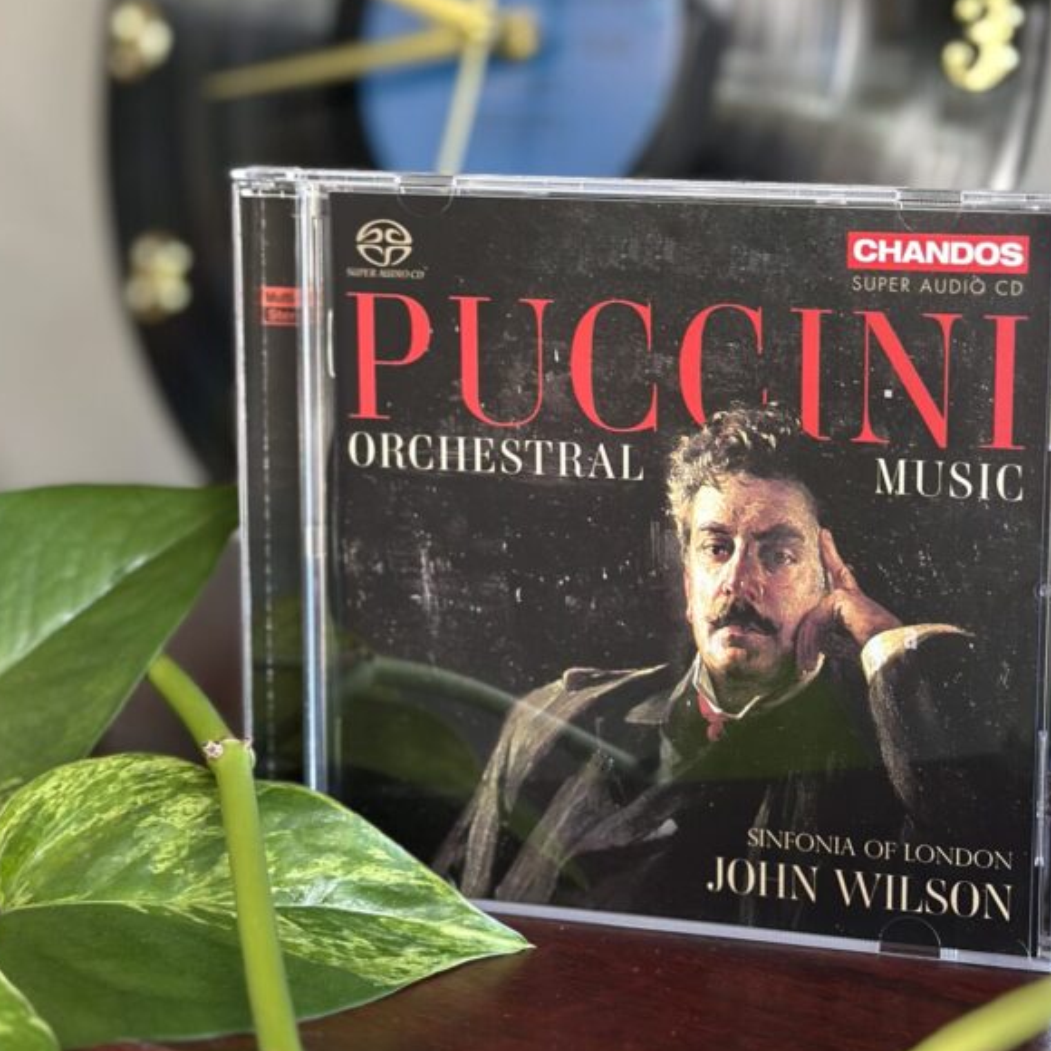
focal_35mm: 78
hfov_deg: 22.2
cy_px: 461
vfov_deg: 22.2
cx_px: 643
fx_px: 2679
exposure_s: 1/50
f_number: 1.78
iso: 200
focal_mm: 6.86
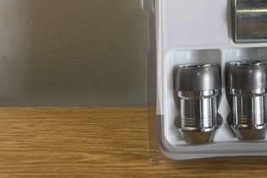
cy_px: 7
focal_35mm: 59
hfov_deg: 32.0
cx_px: 250
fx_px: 438
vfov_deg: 22.3
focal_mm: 3.99
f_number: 1.8
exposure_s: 1/60
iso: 50
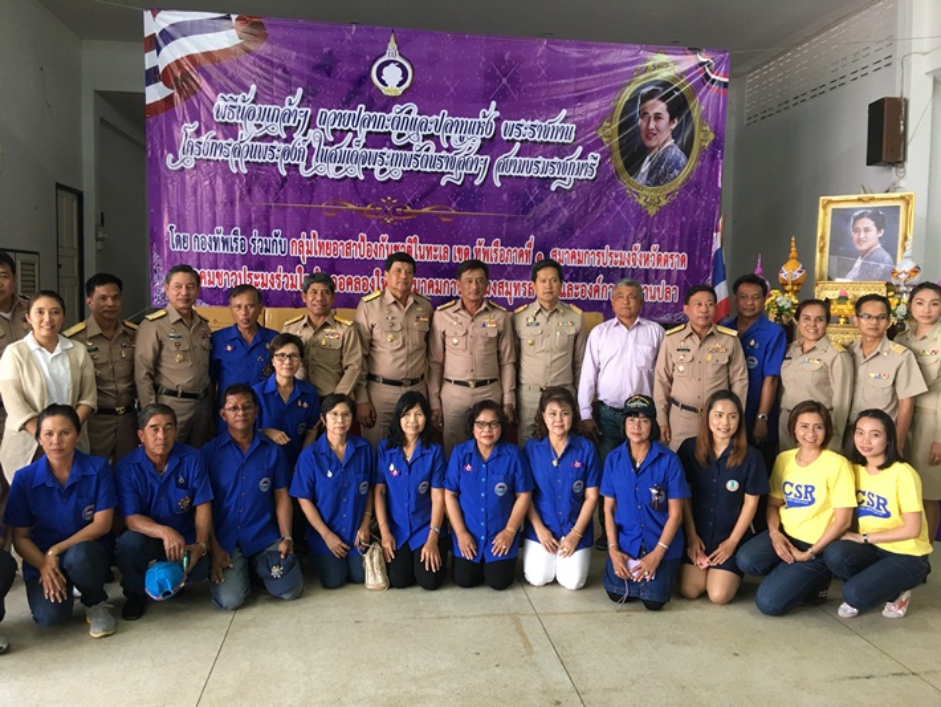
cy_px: 354
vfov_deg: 48.3
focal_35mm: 29
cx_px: 470
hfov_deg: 61.6
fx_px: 789
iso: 64
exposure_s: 1/17
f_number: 2.2
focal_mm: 4.15
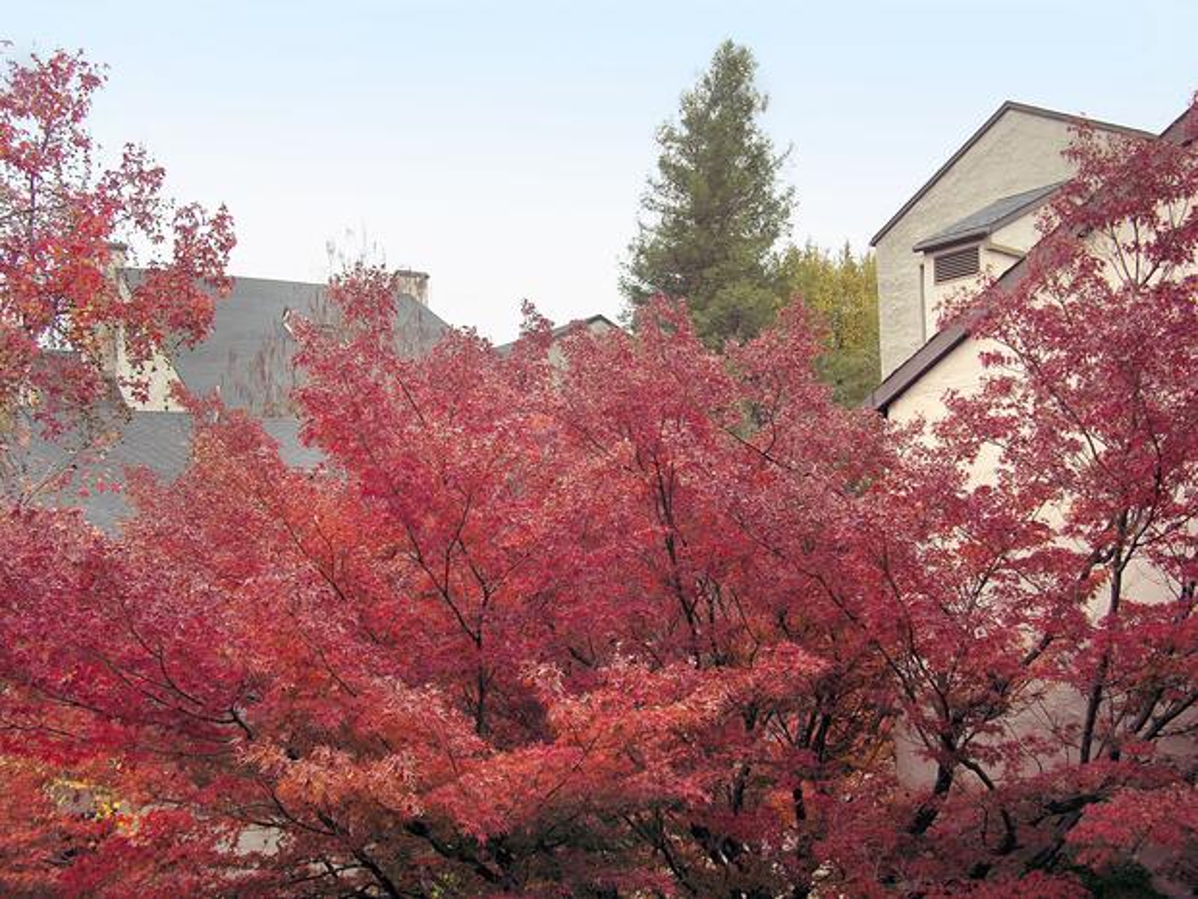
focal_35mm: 35
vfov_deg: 40.7
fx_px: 1212
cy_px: 450
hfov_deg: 52.6
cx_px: 599
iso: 50
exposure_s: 1/53.1
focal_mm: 8.9
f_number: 3.5
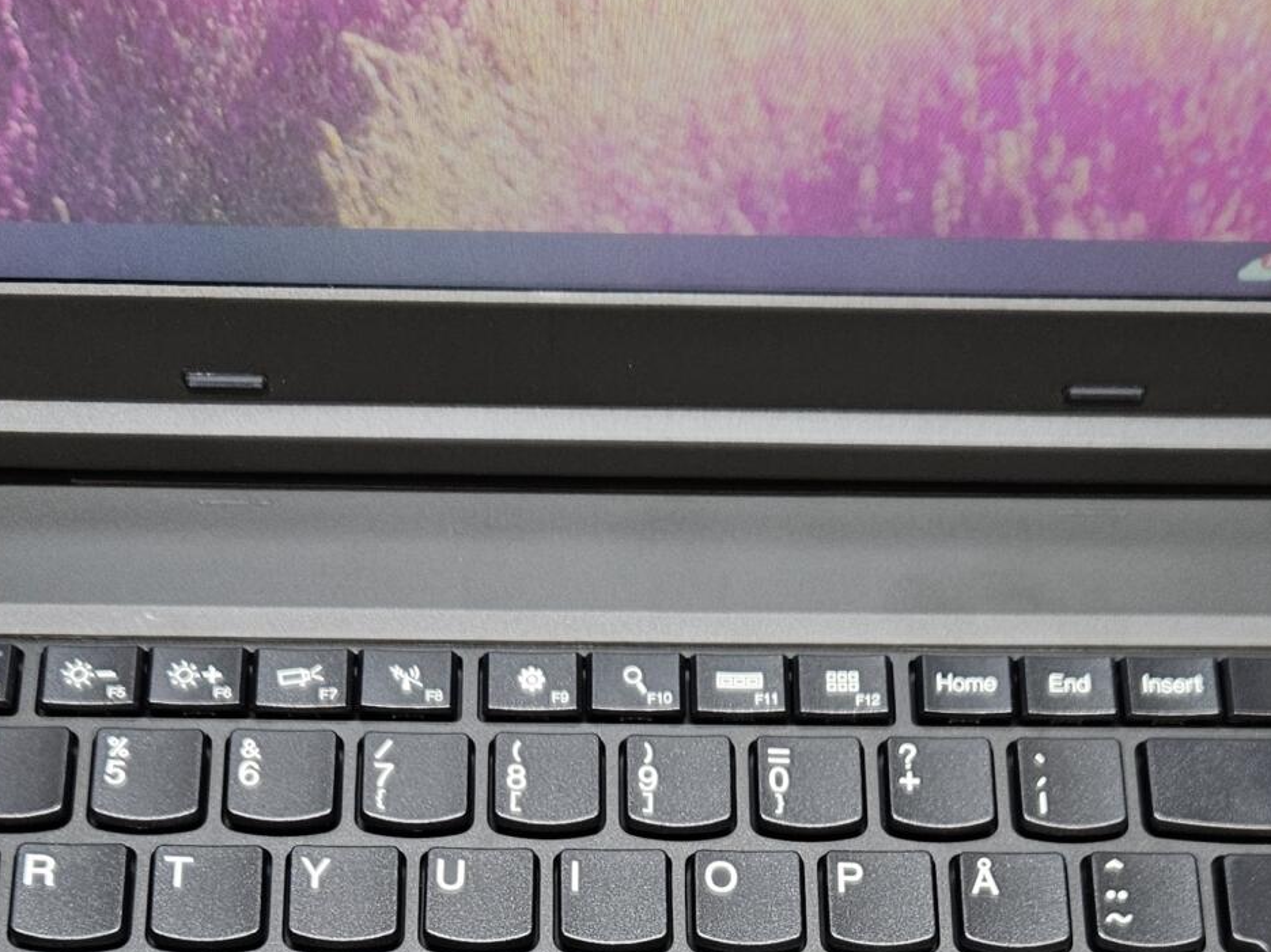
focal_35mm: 63
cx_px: 680
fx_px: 2313
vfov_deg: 21.6
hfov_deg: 30.7
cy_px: 1145
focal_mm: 5.4
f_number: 1.8
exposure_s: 1/55.2
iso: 100
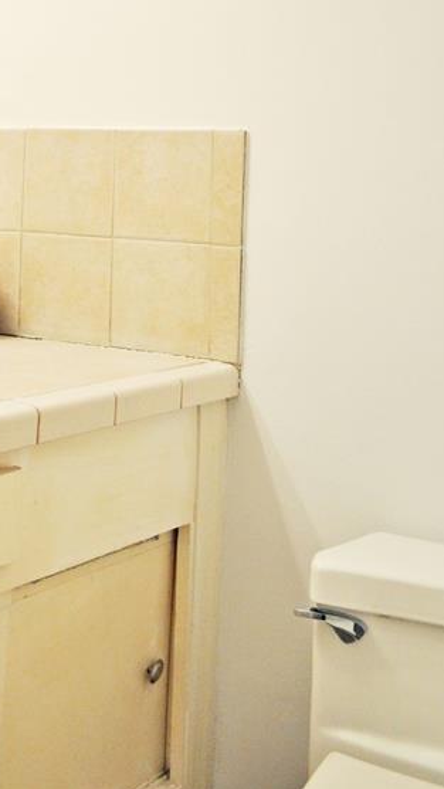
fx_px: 1276
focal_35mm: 61
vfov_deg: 33.0
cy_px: 114
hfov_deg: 18.7
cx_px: -93
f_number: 4
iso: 400
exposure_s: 1/60
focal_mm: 18
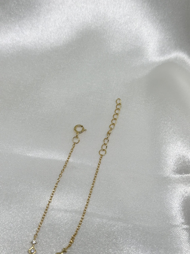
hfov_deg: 30.3
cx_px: 95
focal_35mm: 48
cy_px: 127
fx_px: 351
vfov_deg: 39.7
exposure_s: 1/694
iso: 64
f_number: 1.78
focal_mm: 6.86
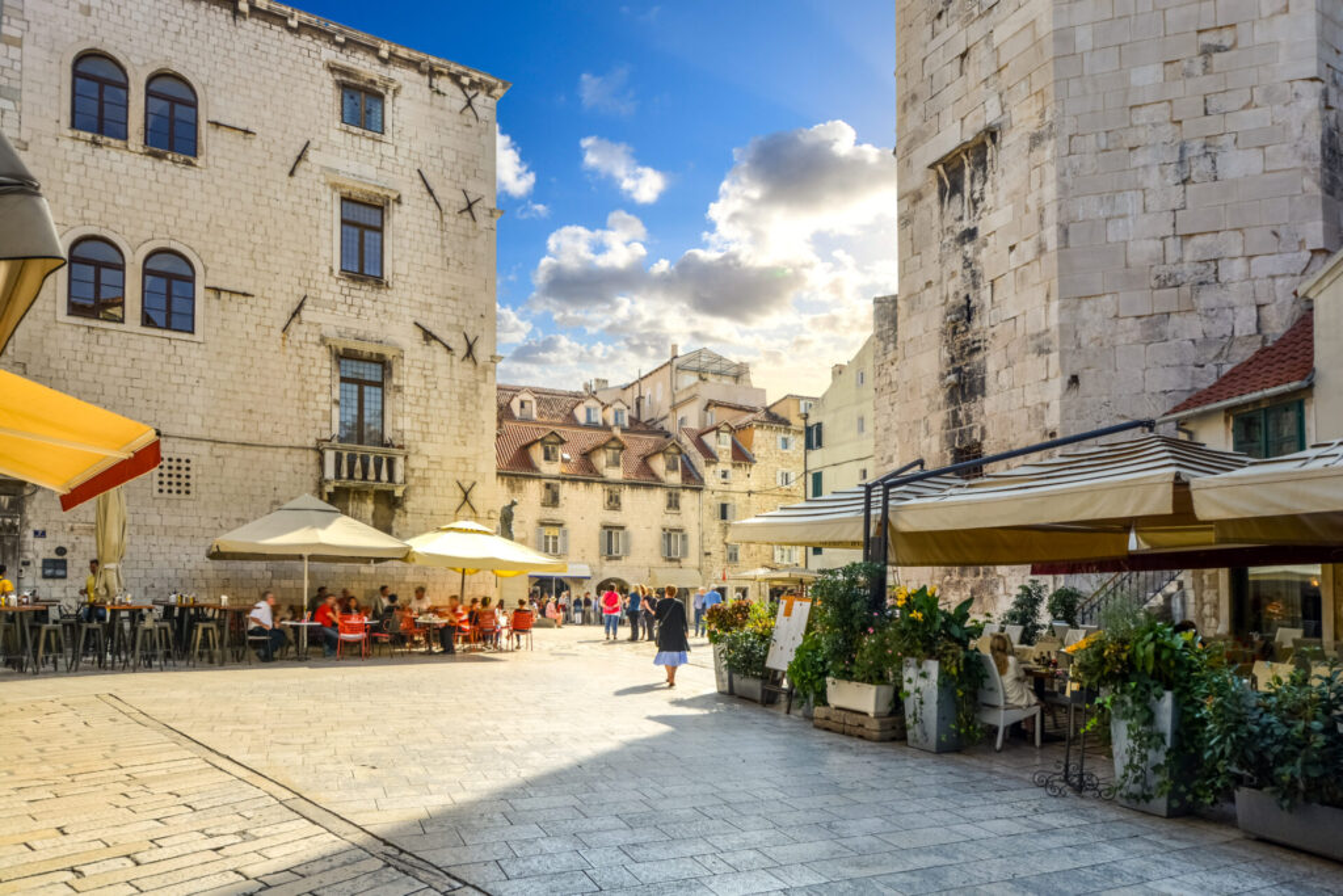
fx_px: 728
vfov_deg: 63.2
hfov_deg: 85.4
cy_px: 448
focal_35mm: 20
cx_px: 672
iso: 100
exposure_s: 1/200
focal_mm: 13
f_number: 8
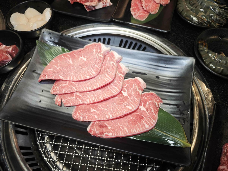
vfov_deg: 58.9
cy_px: 86
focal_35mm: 23
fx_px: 151
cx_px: 114
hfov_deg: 73.9
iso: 400
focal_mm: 8.72
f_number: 2
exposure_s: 1/60
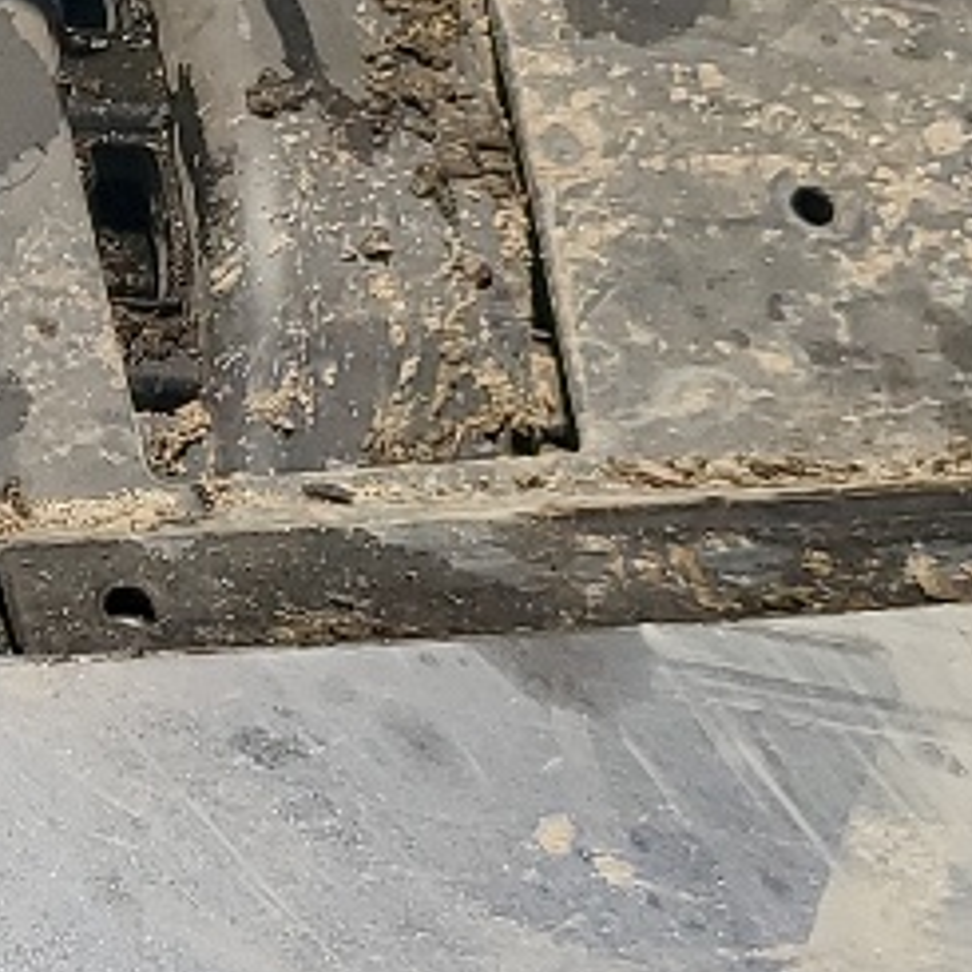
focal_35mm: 150
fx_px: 4765
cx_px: -734
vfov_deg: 11.6
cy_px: 389
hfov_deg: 10.9
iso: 50
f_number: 1.5
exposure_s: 1/5000
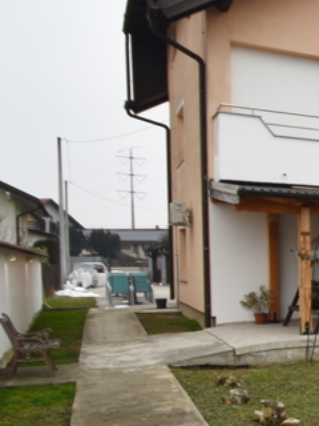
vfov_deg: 35.0
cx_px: 646
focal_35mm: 54
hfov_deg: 18.0
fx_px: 664
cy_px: 301
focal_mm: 10
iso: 100
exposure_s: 1/60
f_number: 4.5
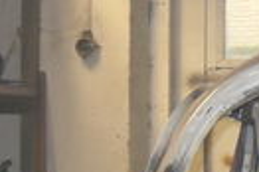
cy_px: 91
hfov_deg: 10.7
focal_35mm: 178
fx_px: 1279
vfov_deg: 7.7
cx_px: 502
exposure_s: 1/45
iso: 200
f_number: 2.8
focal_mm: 6.2
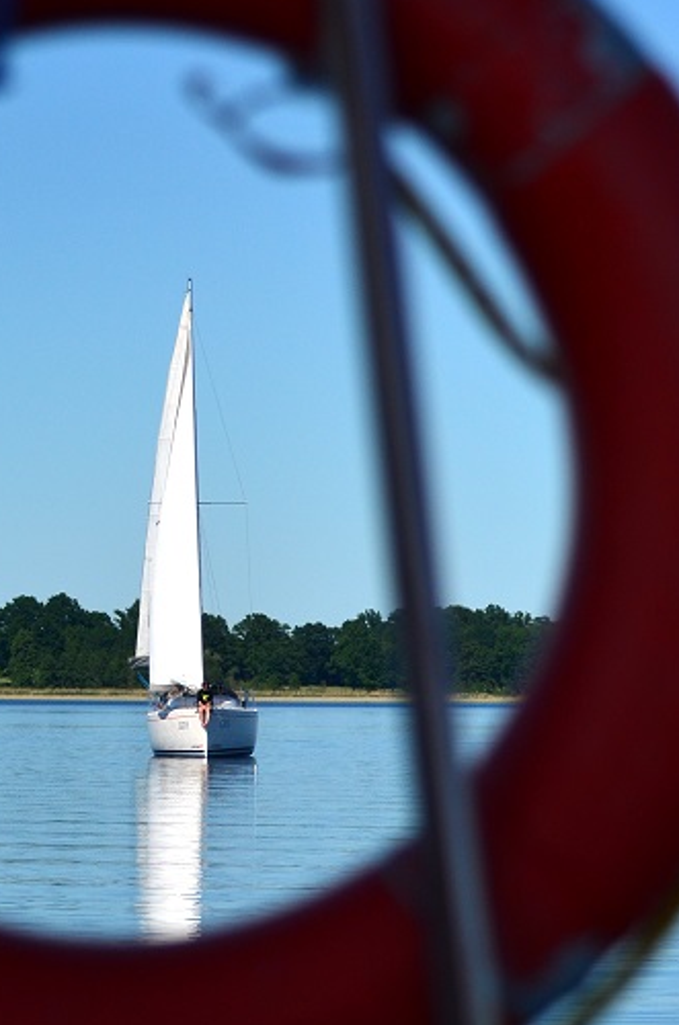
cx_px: 90
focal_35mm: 210
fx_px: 5970
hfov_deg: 6.5
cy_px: 355
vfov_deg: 9.8
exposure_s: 1/8000
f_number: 4.5
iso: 360
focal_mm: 70
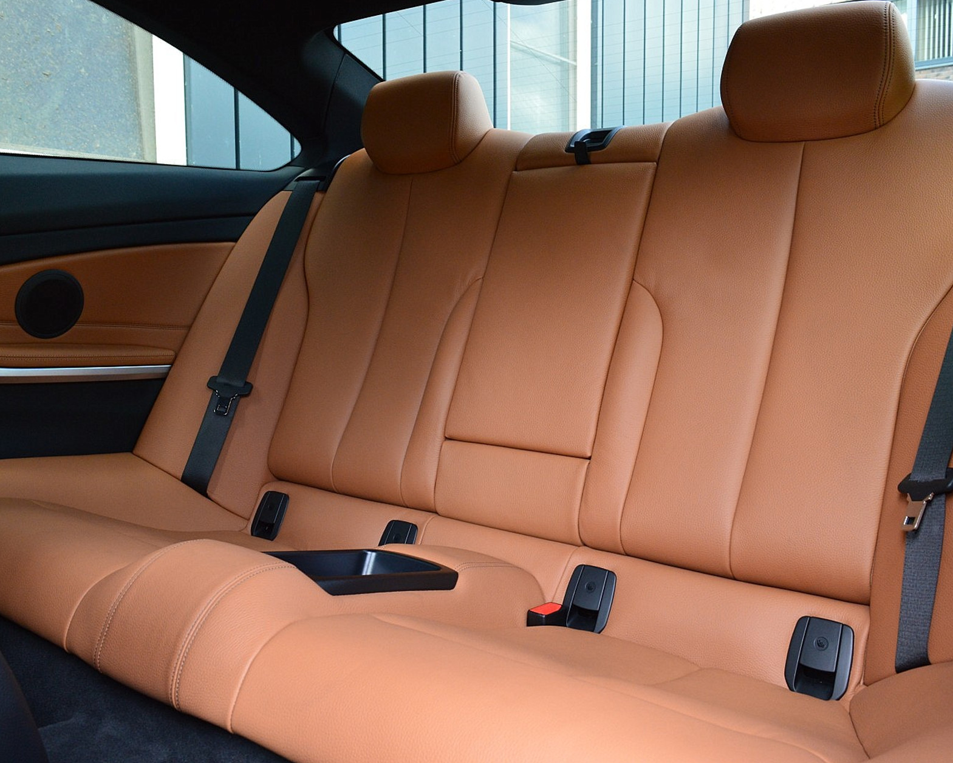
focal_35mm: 31
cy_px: 375
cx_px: 467
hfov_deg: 57.2
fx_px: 875
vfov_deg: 47.1
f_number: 8
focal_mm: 18
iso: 720
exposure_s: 1/60
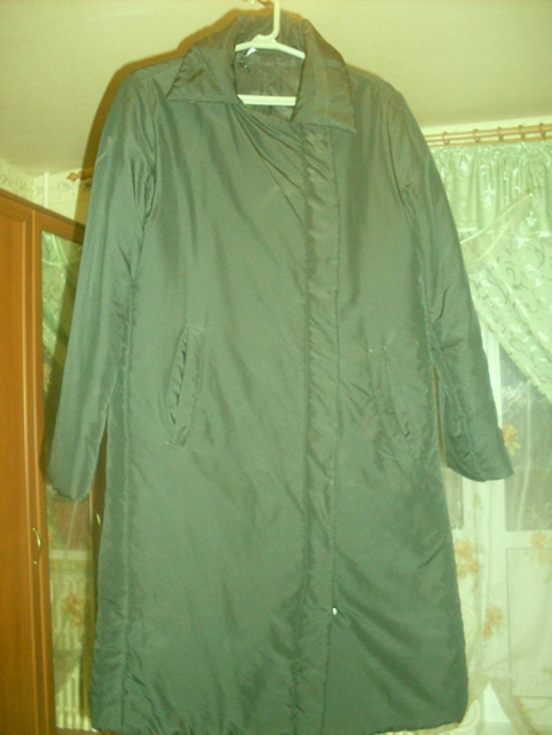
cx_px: 276
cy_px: 368
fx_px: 807
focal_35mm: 38
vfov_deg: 49.0
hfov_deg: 37.7
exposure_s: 1/45
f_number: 2.8
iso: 240
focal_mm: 6.3
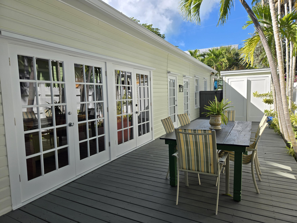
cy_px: 112
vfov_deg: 58.9
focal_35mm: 23
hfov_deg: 73.9
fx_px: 197
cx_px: 148
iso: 25
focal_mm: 5.4
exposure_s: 1/1205
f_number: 1.8
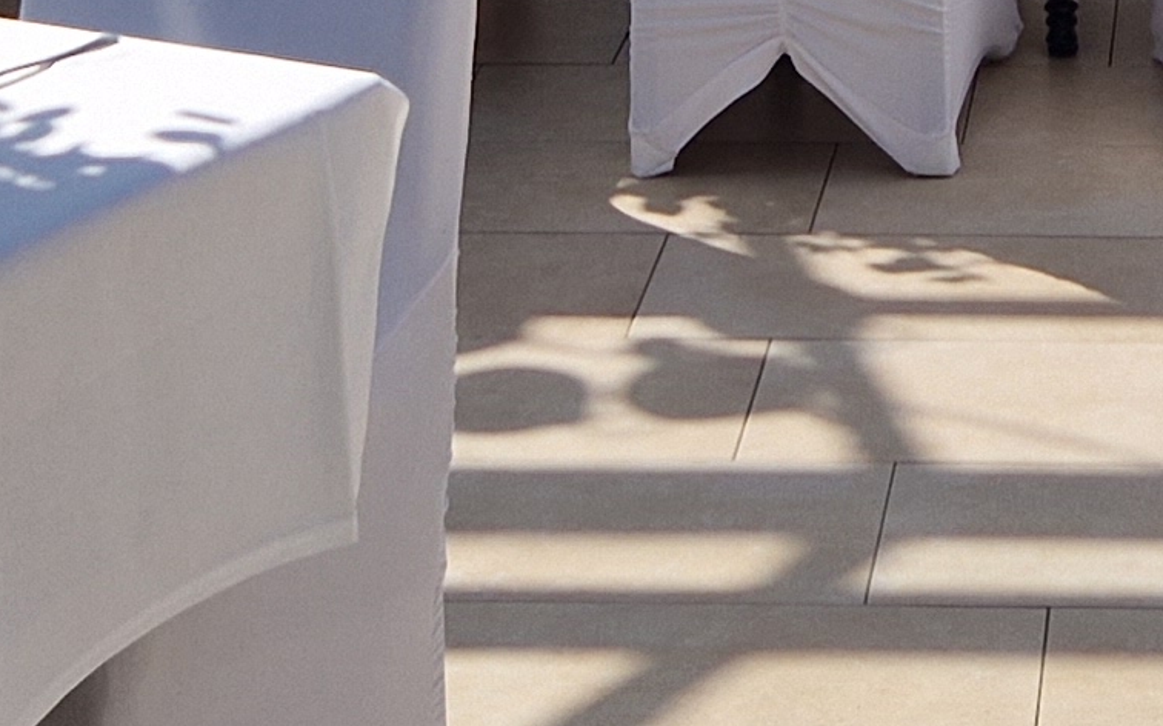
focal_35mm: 129
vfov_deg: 8.8
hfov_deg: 16.1
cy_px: -1231
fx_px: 4088
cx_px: 951
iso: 50
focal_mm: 5.4
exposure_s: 1/1652
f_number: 1.8
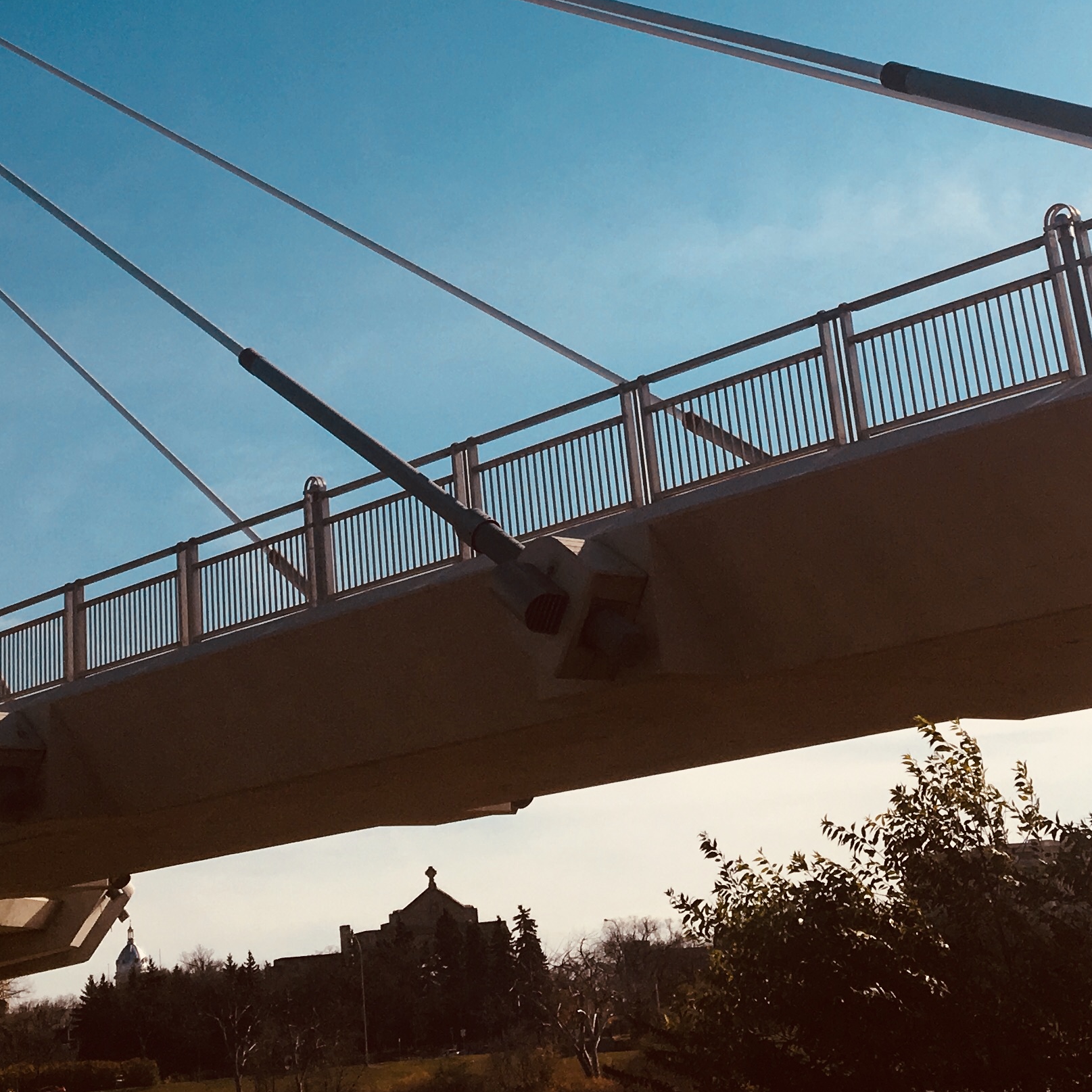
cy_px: 110
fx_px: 2284
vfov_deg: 26.0
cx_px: 498
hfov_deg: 26.9
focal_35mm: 64
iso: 25
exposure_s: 1/4049
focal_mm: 4.15
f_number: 2.2
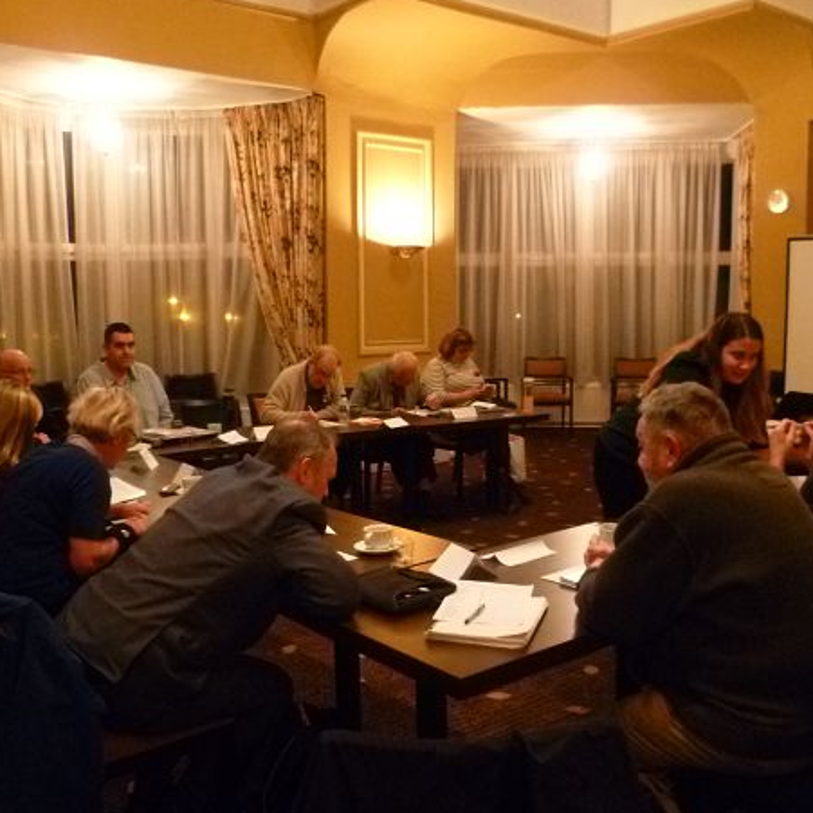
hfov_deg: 48.5
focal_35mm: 34
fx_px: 903
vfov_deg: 48.5
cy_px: 406
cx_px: 404
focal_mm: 5
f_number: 2.8
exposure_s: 1/15
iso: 800
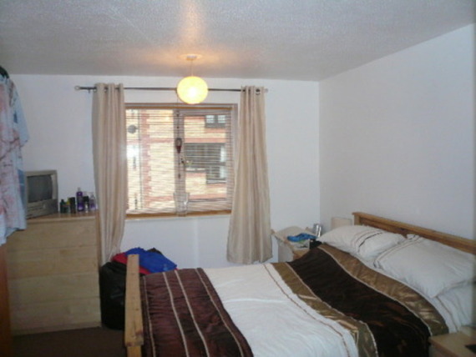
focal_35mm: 28
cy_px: 178
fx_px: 385
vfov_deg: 49.8
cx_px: 238
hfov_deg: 63.4
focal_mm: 4.6
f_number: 2.8
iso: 160
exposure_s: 1/30
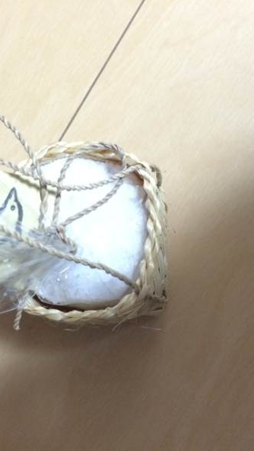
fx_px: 527
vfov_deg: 46.4
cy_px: 227
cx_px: 92
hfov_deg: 27.0
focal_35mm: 44
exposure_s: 1/15
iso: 400
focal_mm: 4.12
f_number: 2.2
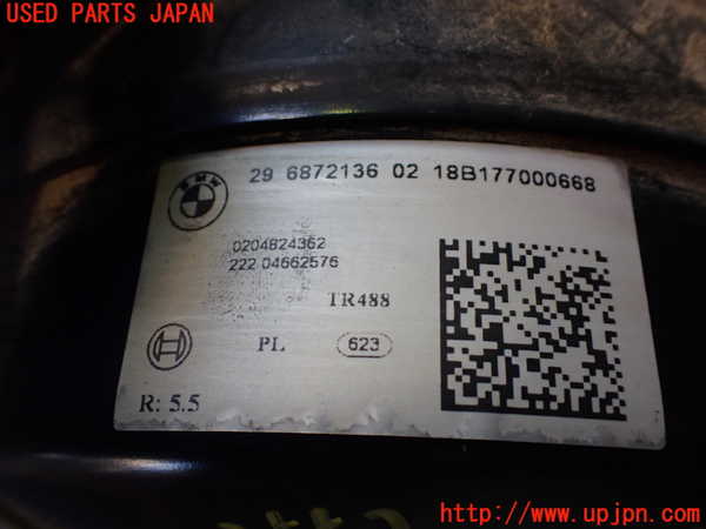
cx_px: 353
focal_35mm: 30
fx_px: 612
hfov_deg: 60.0
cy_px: 264
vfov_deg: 46.8
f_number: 2.3
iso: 250
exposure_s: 1/125
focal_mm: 5.4
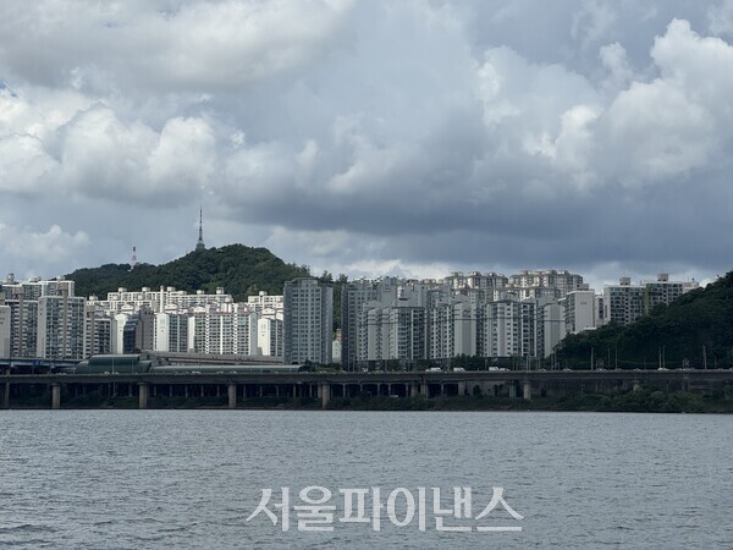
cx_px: 366
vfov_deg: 19.1
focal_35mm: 77
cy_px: 275
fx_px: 1630
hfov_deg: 25.3
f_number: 2.8
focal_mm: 9
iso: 32
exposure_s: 1/2538
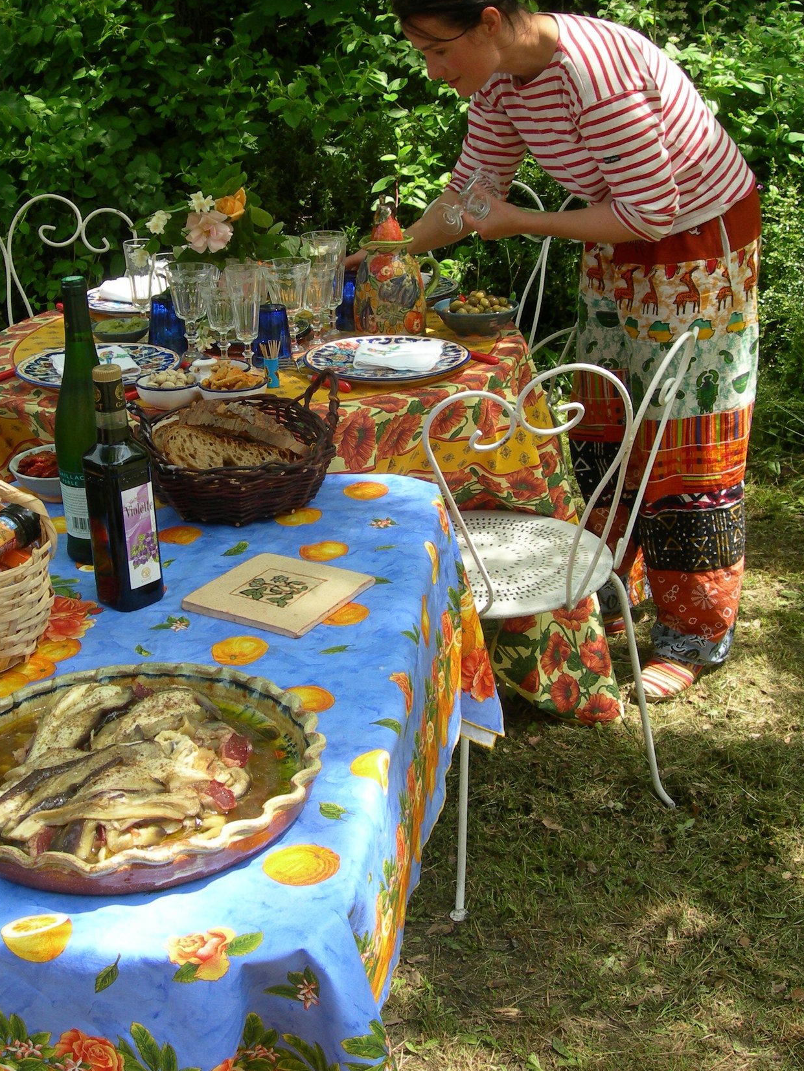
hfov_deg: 29.6
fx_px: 1517
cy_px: 458
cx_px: 332
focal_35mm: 49
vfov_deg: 38.8
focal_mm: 7.8
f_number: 4.8
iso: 50
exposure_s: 1/148
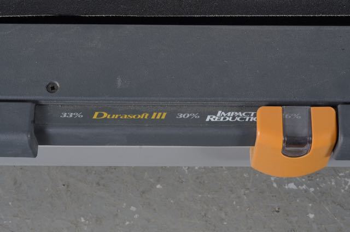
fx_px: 728
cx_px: 175
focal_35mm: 75
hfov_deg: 27.0
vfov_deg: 18.1
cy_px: 116
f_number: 9
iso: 100
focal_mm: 50
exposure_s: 1/125
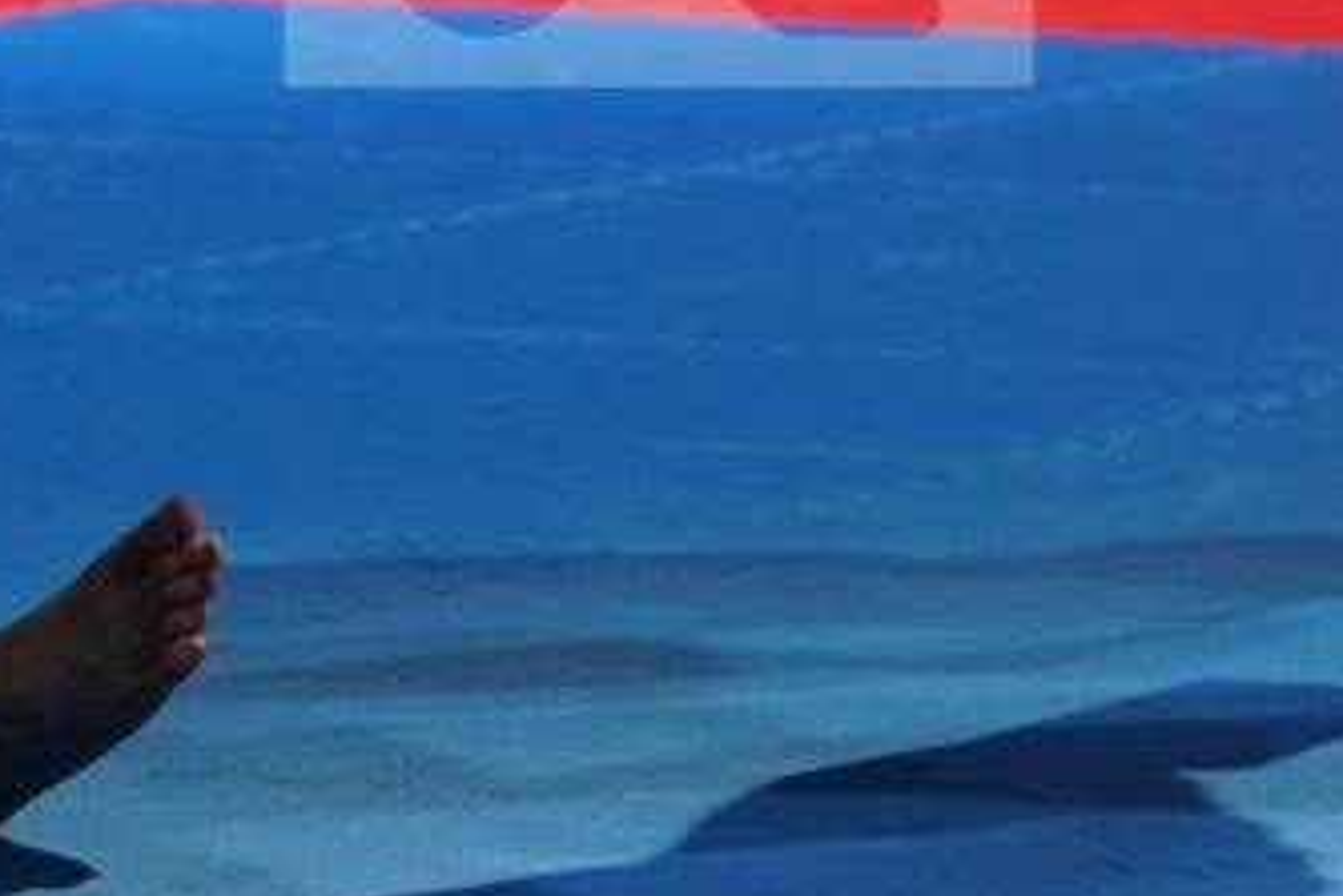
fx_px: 21720
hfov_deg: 3.5
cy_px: -277
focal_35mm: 582
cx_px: 2023
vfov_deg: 2.4
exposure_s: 1/500
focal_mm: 108
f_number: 2.8
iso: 1000
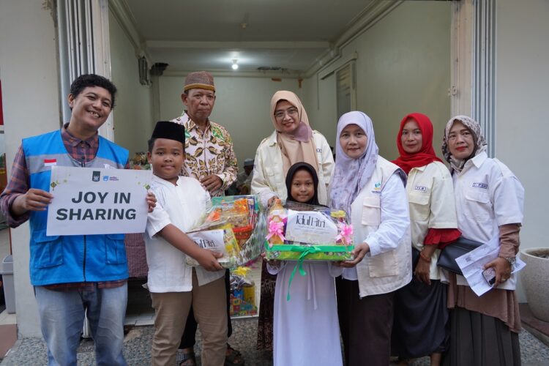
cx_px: 274
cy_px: 183
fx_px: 473
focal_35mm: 31
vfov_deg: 42.3
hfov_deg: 60.3
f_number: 4
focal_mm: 31
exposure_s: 1/160
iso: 1000
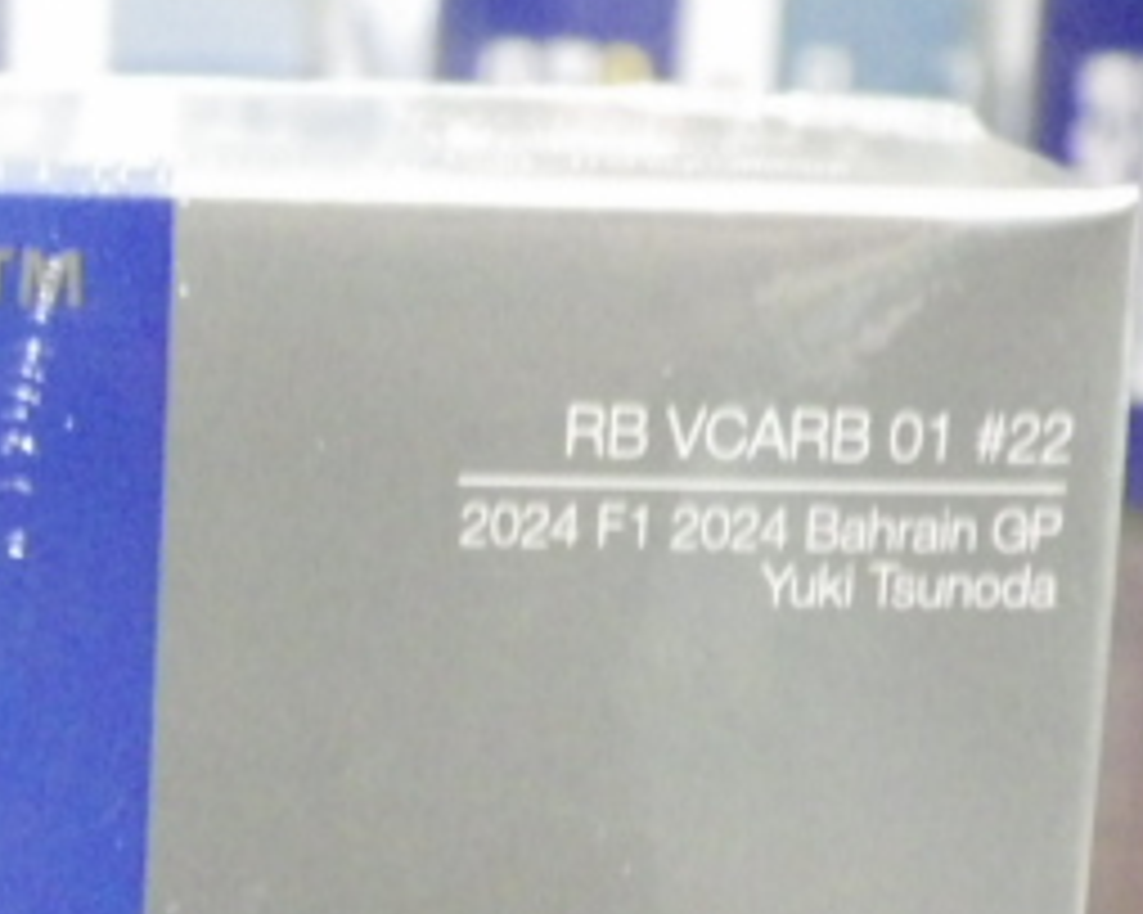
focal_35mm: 145
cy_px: 729
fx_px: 4903
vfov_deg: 10.6
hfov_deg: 13.0
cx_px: -230
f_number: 4
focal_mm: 10.7
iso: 1600
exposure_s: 1/20
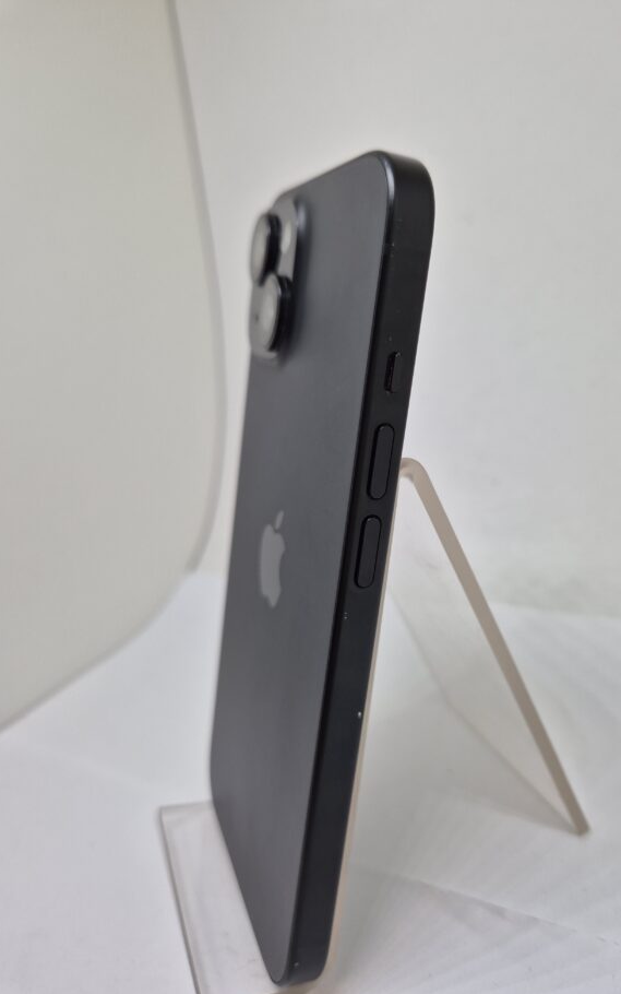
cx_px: 374
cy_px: 501
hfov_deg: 49.0
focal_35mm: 25
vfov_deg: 72.5
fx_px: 677
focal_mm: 5.4
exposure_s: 1/180
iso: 80
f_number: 1.8
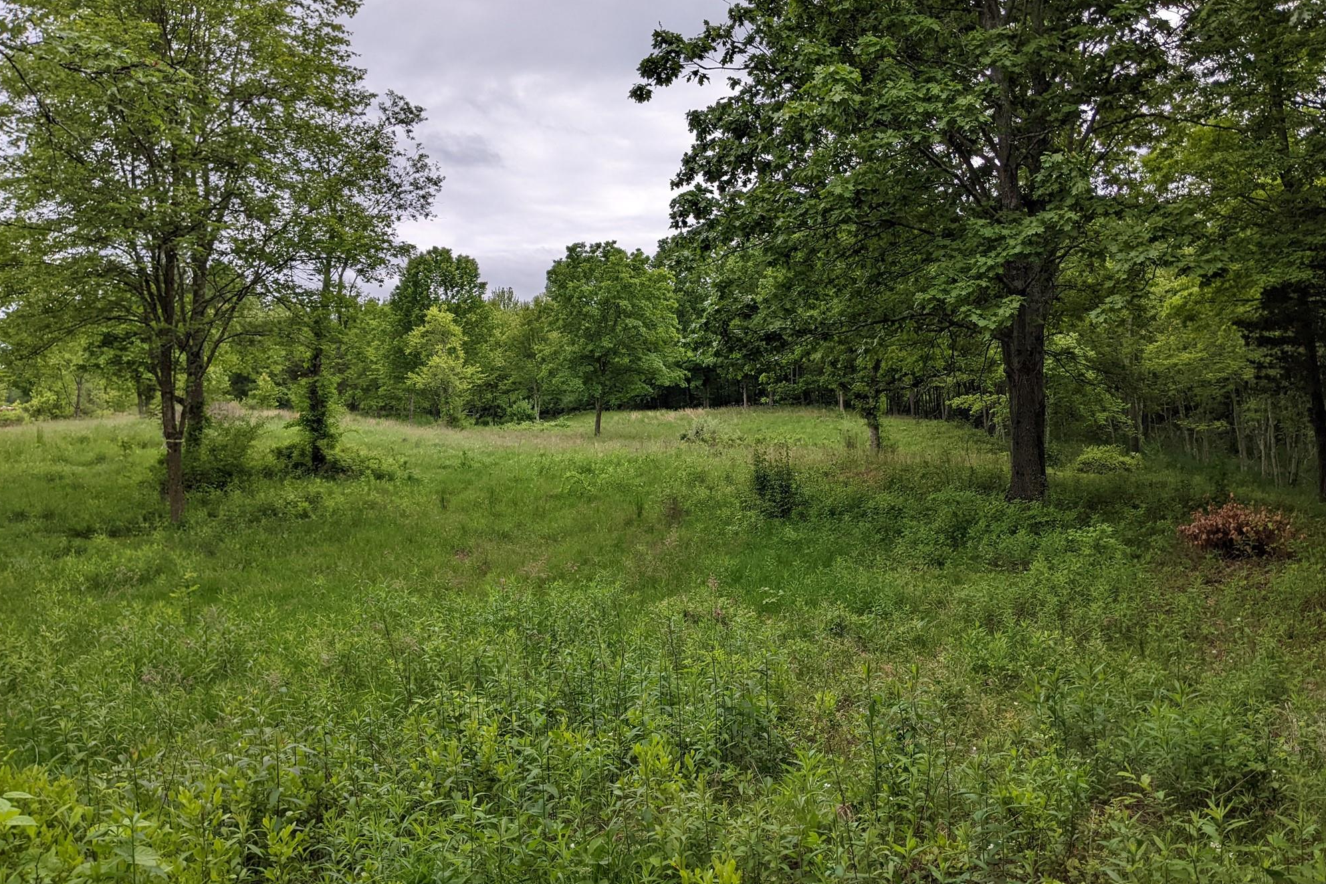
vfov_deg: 44.9
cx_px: 677
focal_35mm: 29
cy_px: 416
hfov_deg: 63.7
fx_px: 1068
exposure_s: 1/2347
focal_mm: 4.44
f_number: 1.8
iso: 54
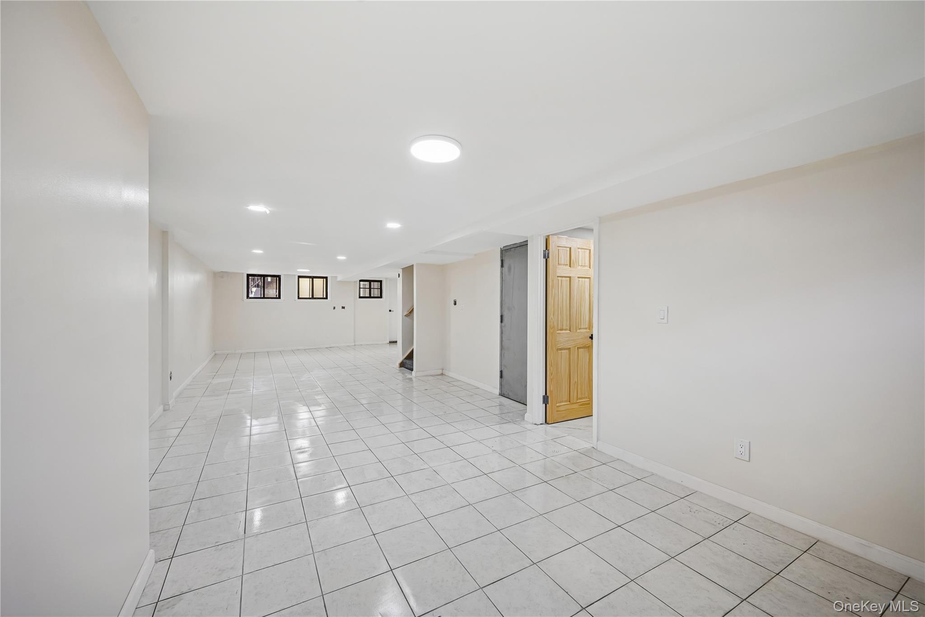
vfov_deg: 81.2
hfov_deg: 104.3
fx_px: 360
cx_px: 462
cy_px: 308
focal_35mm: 14
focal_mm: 14
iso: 250
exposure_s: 1/5
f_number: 9
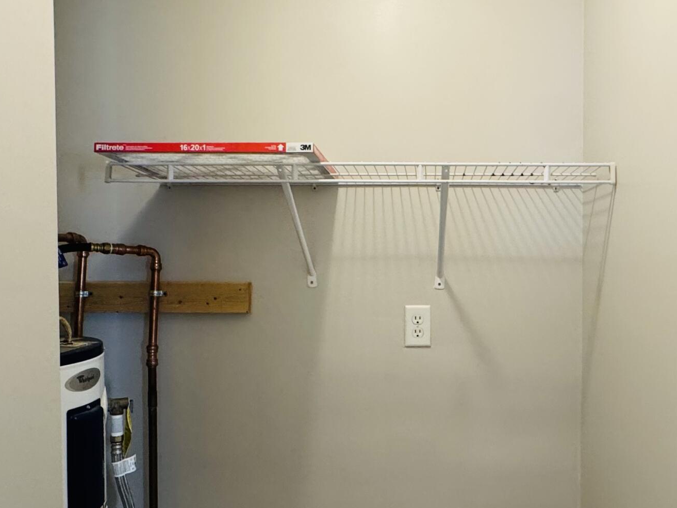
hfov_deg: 56.3
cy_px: 282
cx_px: 412
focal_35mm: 32
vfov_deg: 44.1
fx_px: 626
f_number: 2.2
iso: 250
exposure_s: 1/60
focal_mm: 2.22
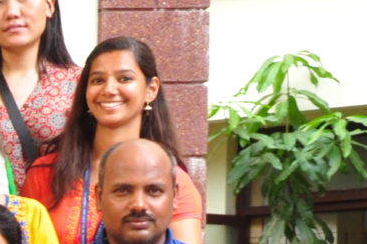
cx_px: -703
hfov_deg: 7.1
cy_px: 537
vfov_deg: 5.1
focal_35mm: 261
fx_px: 2663
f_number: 6.3
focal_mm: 25
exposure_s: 1/125
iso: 640
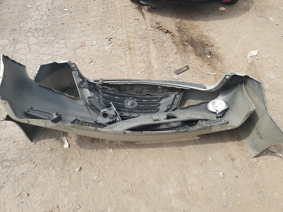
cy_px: 106
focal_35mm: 26
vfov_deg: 53.1
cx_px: 142
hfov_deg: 67.3
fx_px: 213
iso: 50
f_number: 1.5
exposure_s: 1/1429
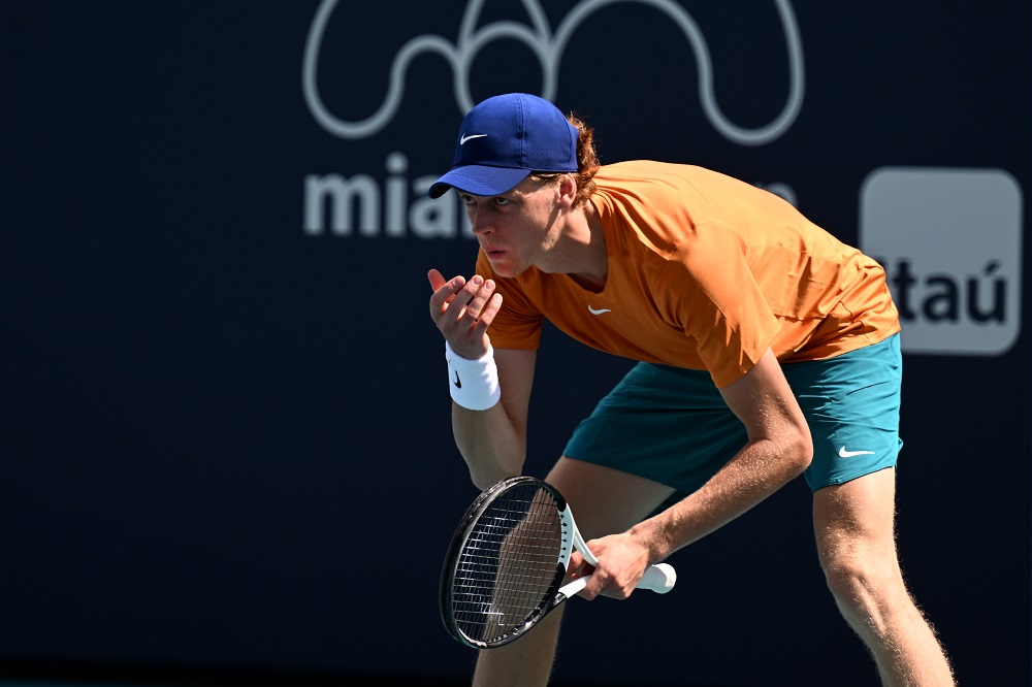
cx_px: 516
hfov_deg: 5.5
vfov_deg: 3.7
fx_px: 10746
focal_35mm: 375
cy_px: 344
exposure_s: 1/2000
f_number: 4
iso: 200
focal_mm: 250
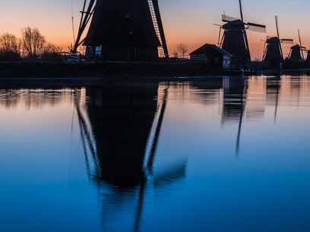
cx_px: 175
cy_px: 85
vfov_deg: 16.4
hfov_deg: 21.8
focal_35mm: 90
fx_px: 806
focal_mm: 55
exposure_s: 2.5
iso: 100
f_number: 8
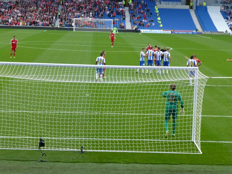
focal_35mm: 96
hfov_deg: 20.4
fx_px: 643
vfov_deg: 15.4
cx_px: 116
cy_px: 87
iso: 400
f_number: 5.3
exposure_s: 1/50
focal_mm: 17.1
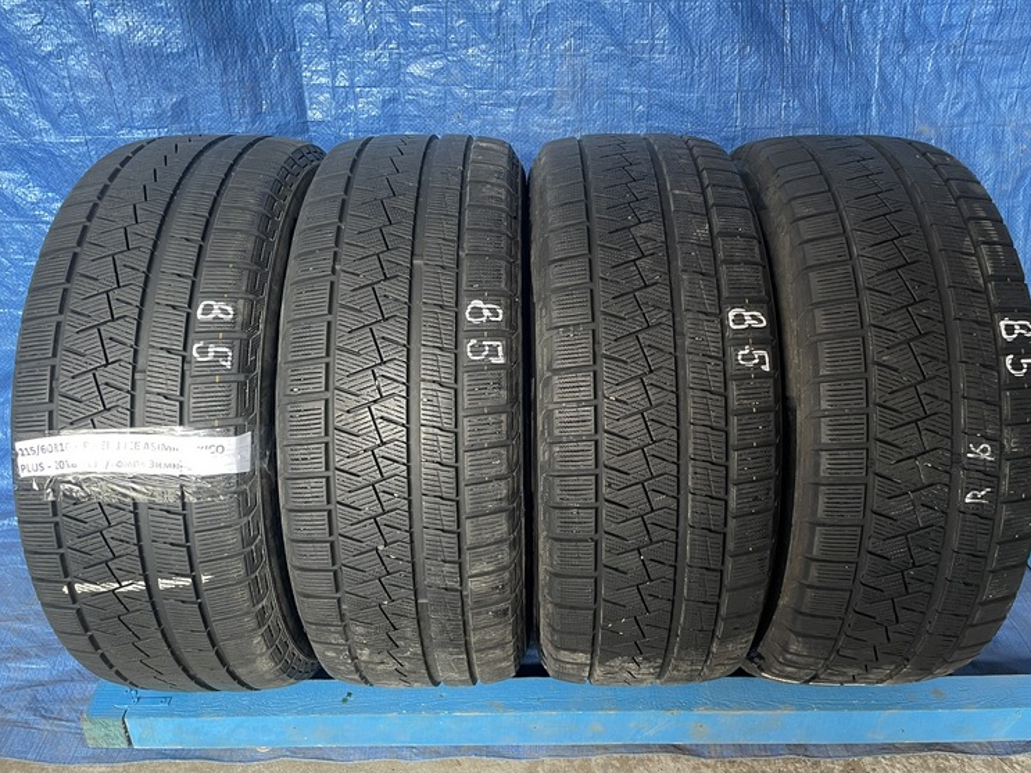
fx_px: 834
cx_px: 518
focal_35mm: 28
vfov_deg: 49.7
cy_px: 358
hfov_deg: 63.5
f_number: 1.6
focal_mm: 4.2
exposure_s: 1/60
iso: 200
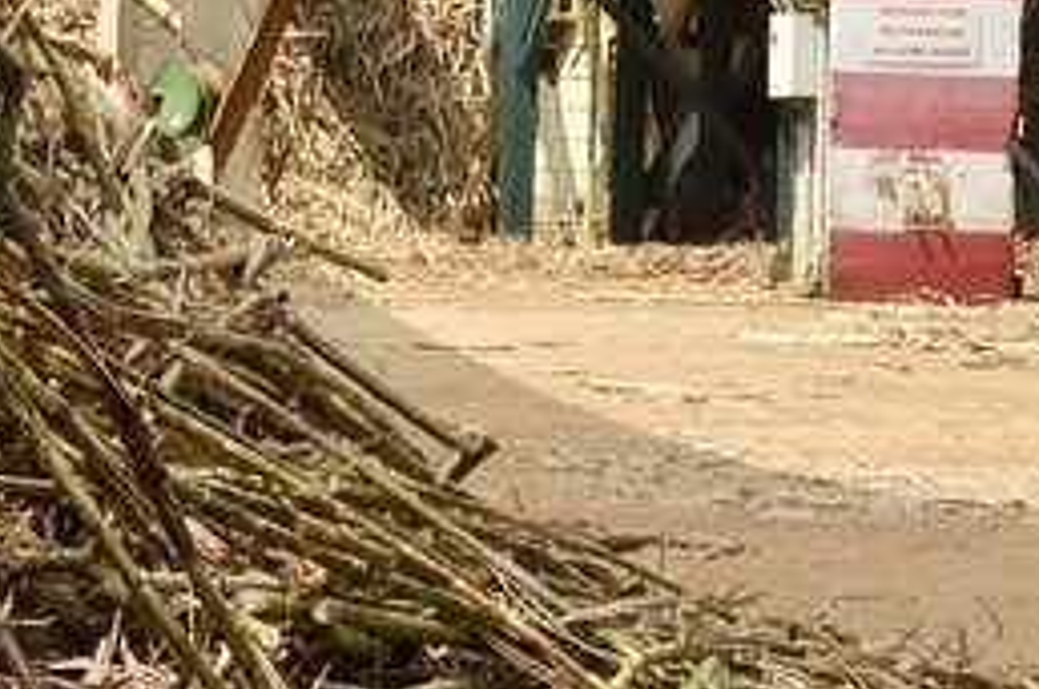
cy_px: -967
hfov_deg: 6.9
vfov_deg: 4.5
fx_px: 8585
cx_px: 1132
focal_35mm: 298
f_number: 11
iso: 200
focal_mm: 48
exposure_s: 1/250
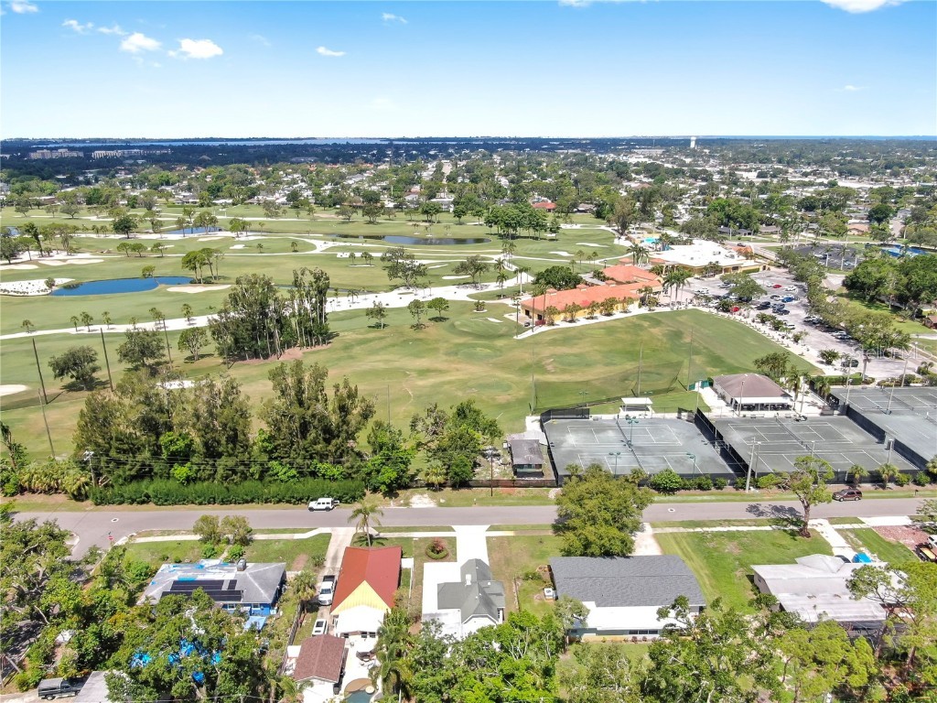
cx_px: 468
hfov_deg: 71.6
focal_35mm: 24
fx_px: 650
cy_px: 352
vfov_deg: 56.8
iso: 100
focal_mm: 4.39
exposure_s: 1/1000
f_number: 2.8
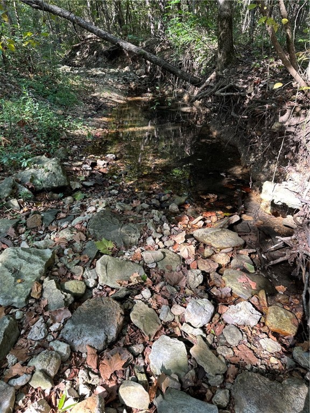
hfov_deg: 56.8
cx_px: 155
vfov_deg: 71.6
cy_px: 206
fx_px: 287
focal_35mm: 24
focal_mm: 6.86
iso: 64
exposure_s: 1/164
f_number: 1.78
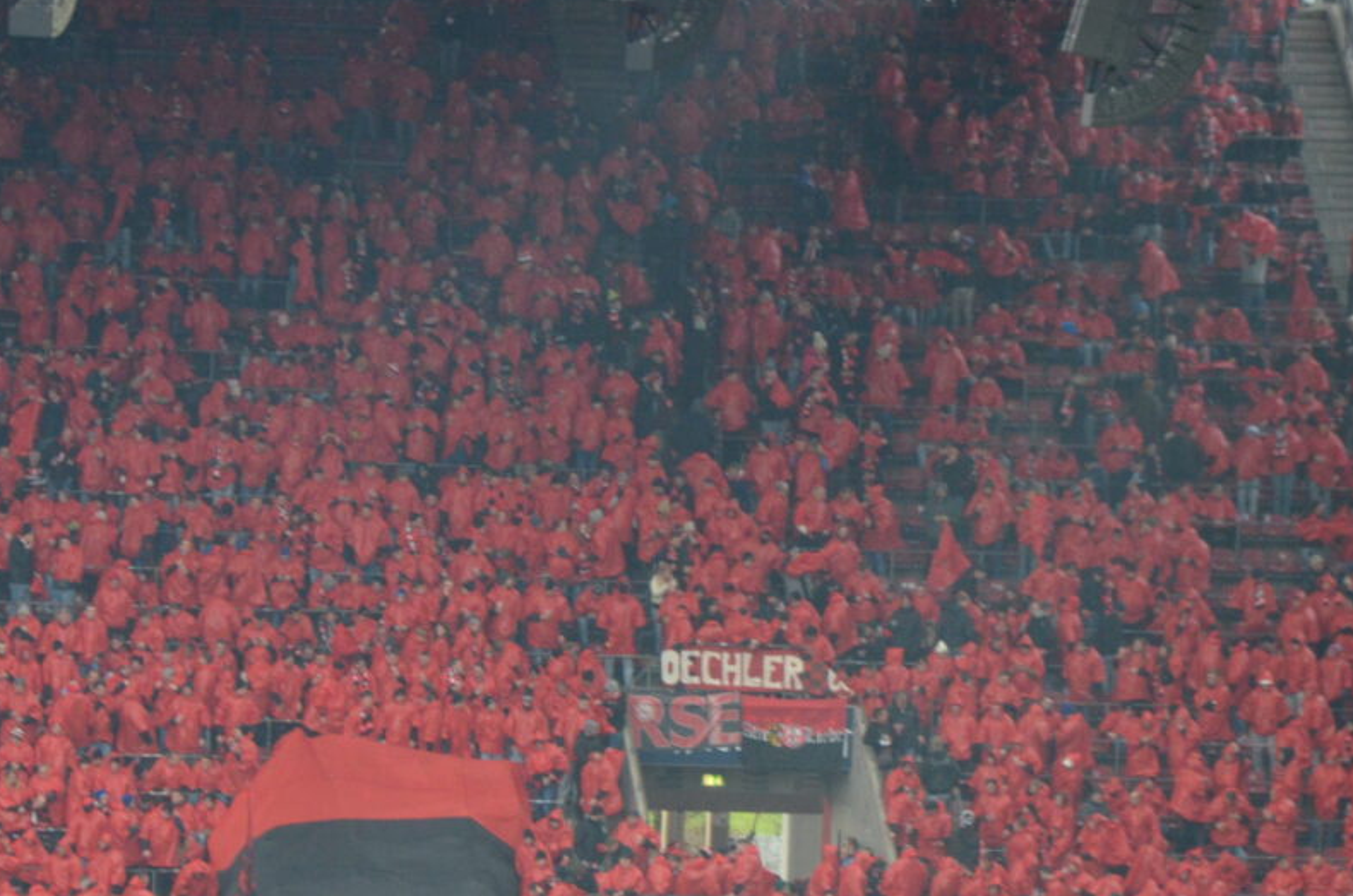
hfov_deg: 6.5
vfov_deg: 4.3
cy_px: 559
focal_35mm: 319
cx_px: 509
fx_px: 11963
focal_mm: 105
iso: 1250
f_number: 5.6
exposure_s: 1/125
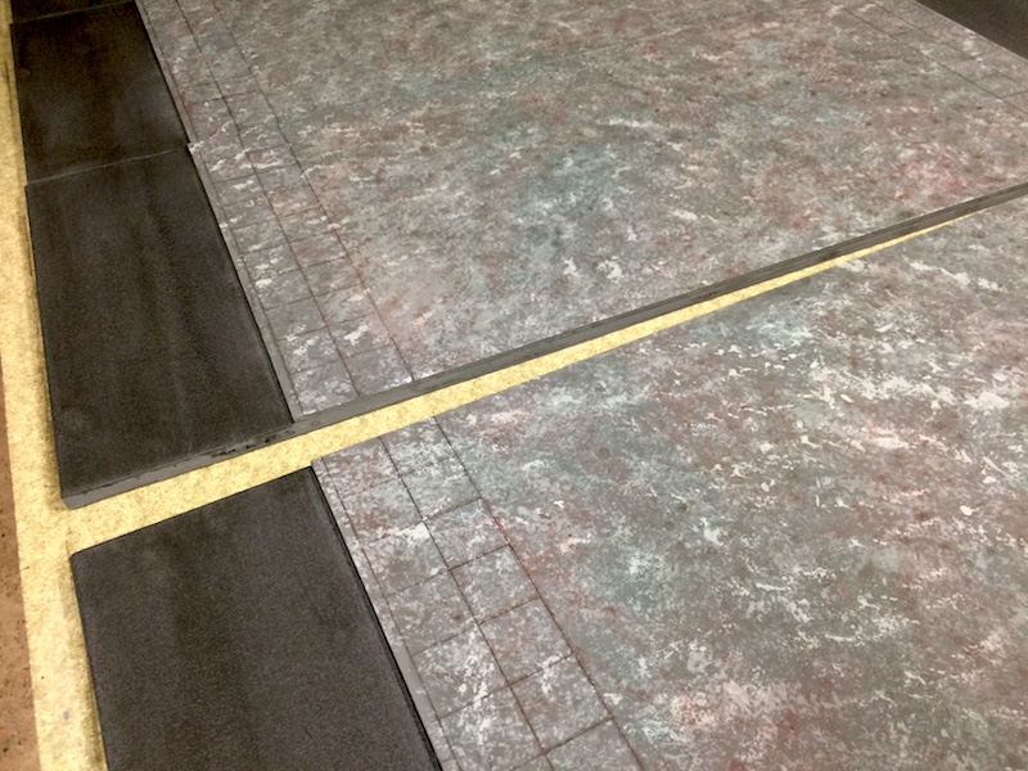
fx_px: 861
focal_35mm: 29
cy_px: 386
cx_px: 514
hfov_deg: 61.7
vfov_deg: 48.2
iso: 200
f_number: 2.2
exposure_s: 1/33
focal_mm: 4.15
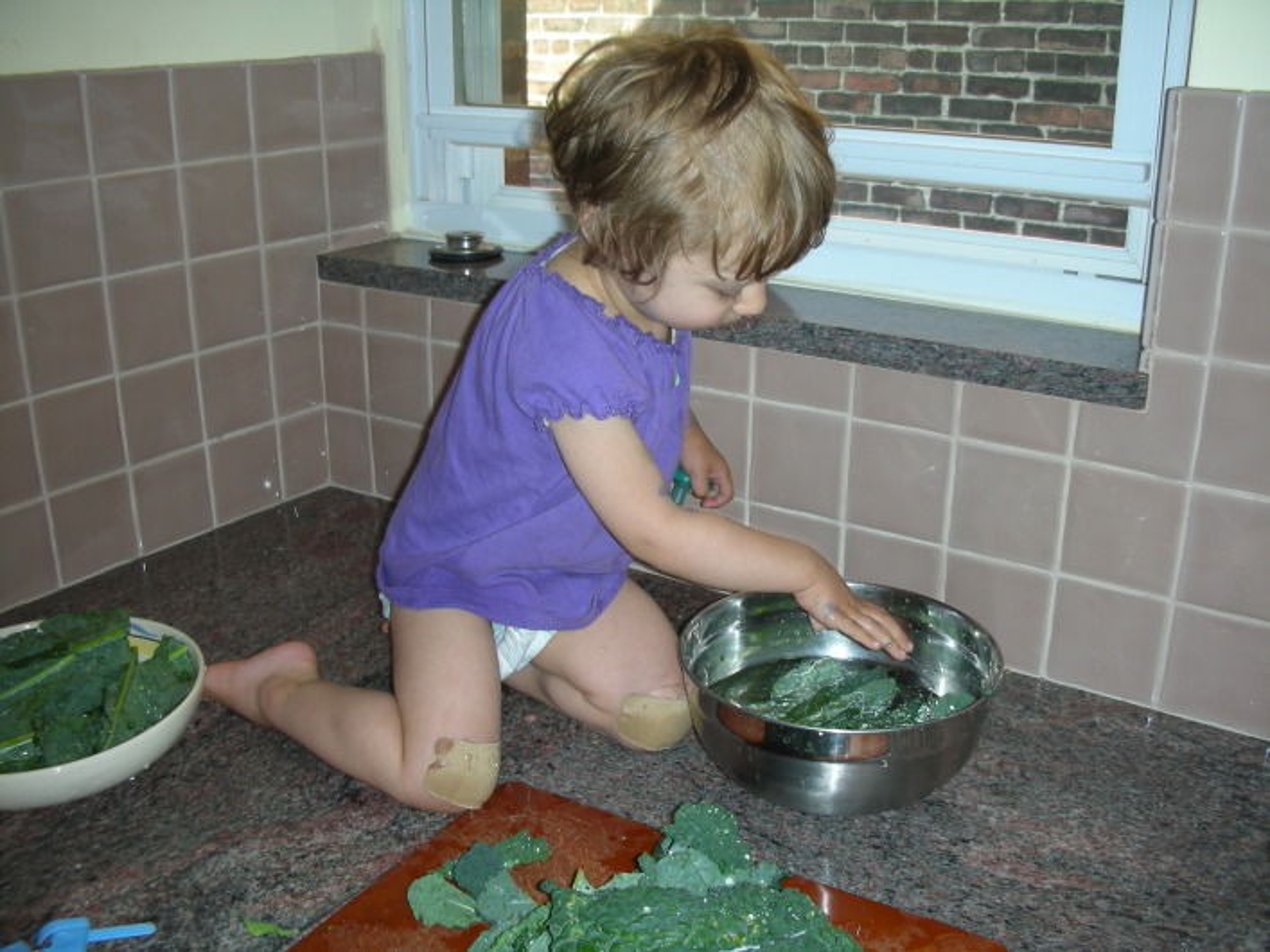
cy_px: 476
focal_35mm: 35
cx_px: 635
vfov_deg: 40.7
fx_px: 1284
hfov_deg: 52.6
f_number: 2.8
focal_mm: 5.8
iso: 50
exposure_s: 1/60
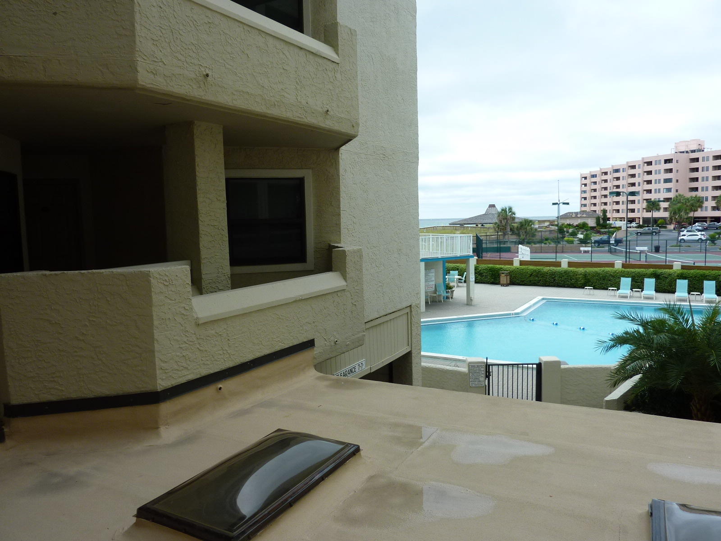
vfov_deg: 54.9
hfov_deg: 69.4
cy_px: 270
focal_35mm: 25
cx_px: 360
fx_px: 521
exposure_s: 1/400
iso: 80
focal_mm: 4.1
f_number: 4
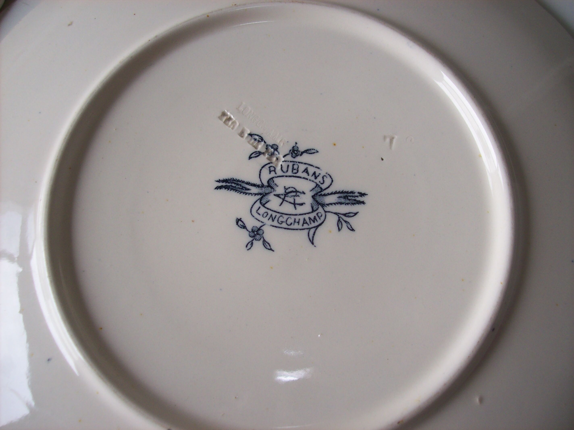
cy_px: 215
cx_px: 287
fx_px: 597
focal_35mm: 36
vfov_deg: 39.6
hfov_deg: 51.4
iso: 80
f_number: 2.7
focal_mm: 6
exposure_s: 1/64
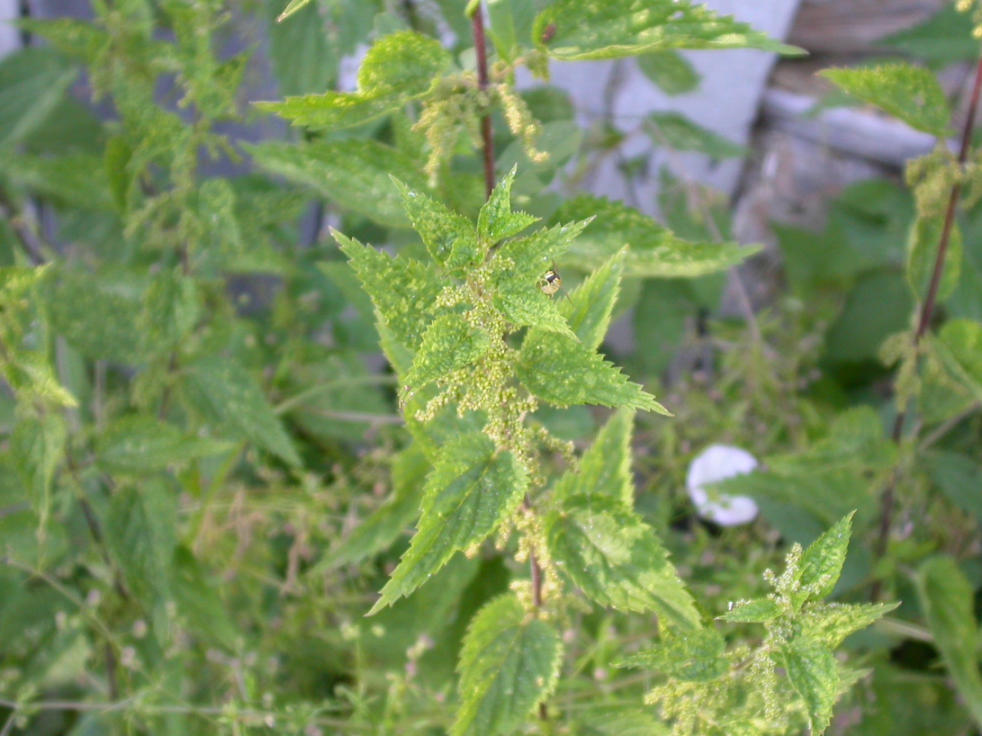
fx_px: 1730
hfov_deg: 31.7
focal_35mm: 61
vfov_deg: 24.0
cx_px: 531
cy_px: 418
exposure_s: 1/61.3
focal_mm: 10.9
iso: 100
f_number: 2.9
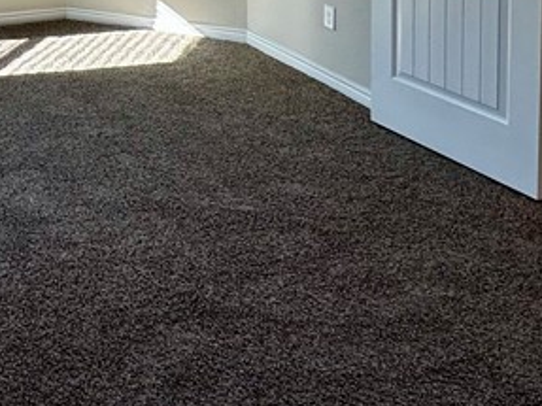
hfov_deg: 34.1
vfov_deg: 24.6
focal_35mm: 50
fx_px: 783
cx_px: -25
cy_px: -147
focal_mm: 2.22
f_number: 2.2
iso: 64
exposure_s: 1/120
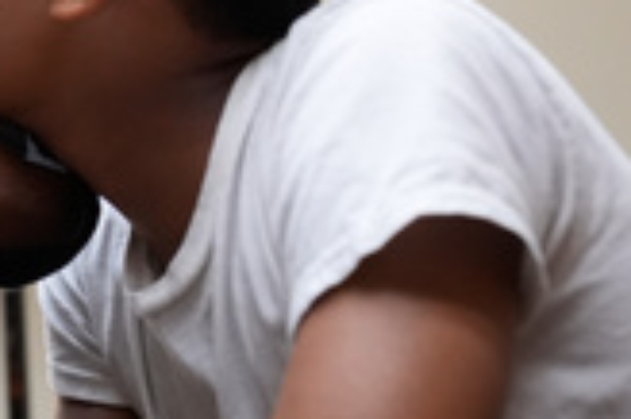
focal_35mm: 159
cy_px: -98
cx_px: -335
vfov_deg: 8.5
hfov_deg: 12.3
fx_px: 2784
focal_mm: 51
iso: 4000
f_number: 2.8
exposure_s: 1/320
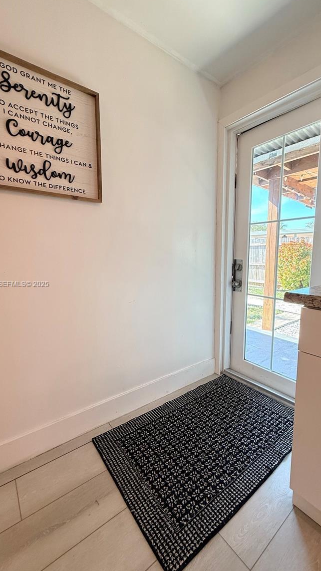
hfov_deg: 66.8
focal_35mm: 16
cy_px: 285
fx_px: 242
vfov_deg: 99.4
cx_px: 181
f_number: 2.2
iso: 200
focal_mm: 2.22
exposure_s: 1/120
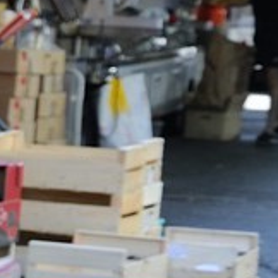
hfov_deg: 5.1
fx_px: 2599
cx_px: -1061
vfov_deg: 6.1
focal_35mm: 286
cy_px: 276
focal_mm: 34
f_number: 4.5
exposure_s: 1/160
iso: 400
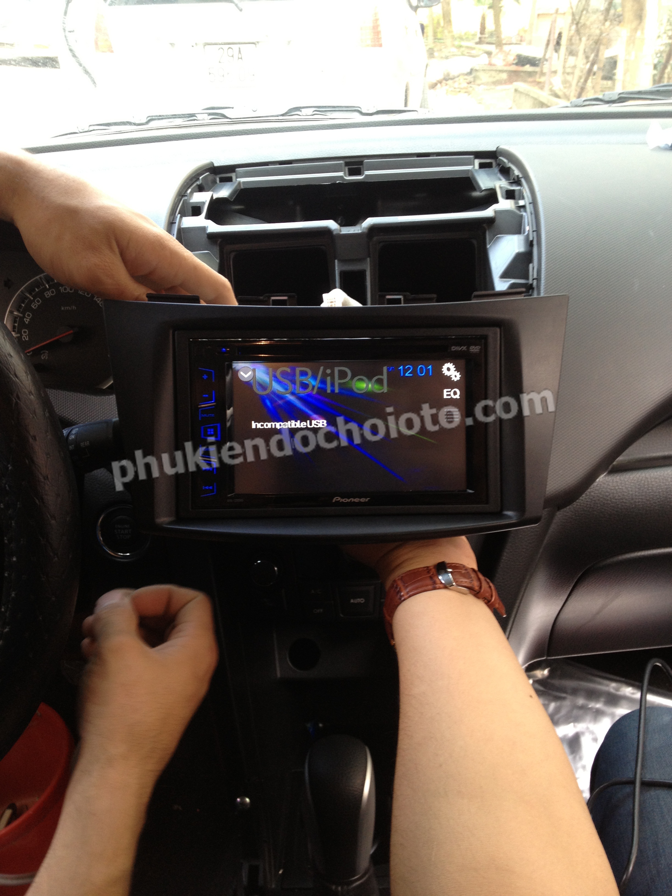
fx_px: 906
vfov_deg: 52.6
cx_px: 336
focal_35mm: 35
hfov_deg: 40.7
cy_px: 448
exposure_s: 1/20
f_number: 2.4
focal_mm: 4.28
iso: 64
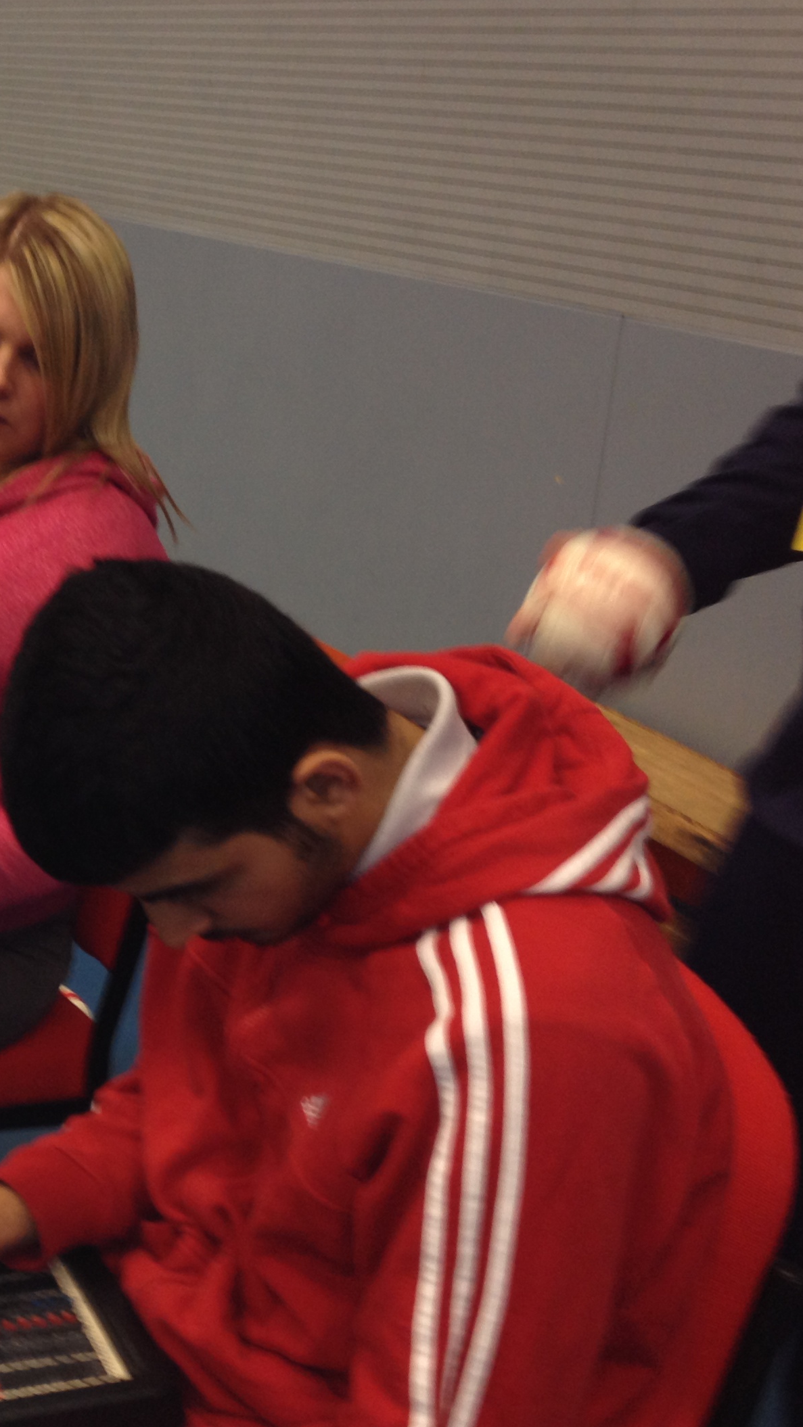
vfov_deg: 35.4
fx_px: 2233
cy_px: 793
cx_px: -66
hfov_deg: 19.6
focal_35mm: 59
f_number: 2.4
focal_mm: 4.28
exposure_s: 1/21
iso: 50
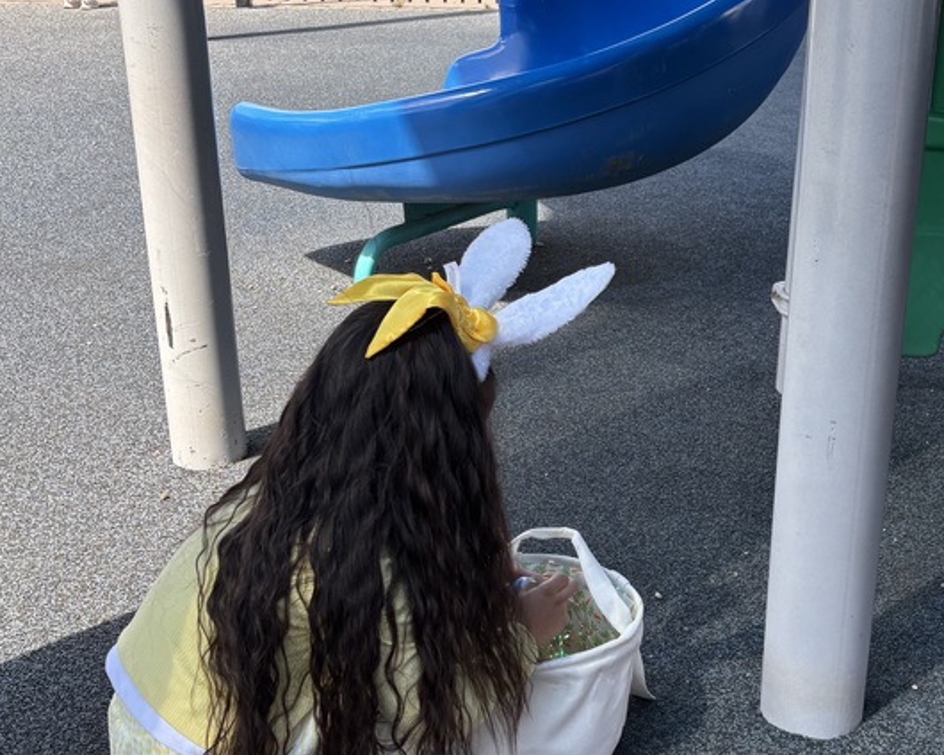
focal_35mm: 49
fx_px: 1369
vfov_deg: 30.8
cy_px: 454
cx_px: 611
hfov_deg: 37.7
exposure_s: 1/477
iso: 50
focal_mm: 5.96
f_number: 1.6
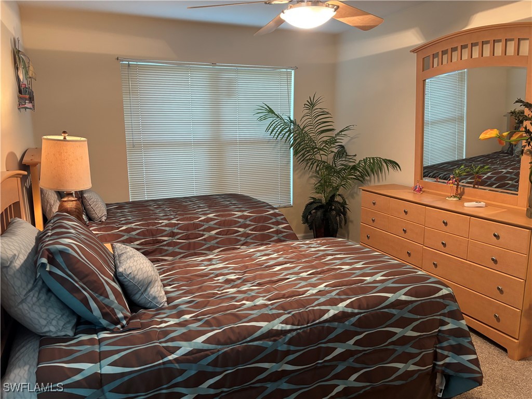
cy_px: 200
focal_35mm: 26
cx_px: 266
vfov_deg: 53.1
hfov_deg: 67.3
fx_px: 400
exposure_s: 1/60
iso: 320
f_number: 1.6
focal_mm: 5.96
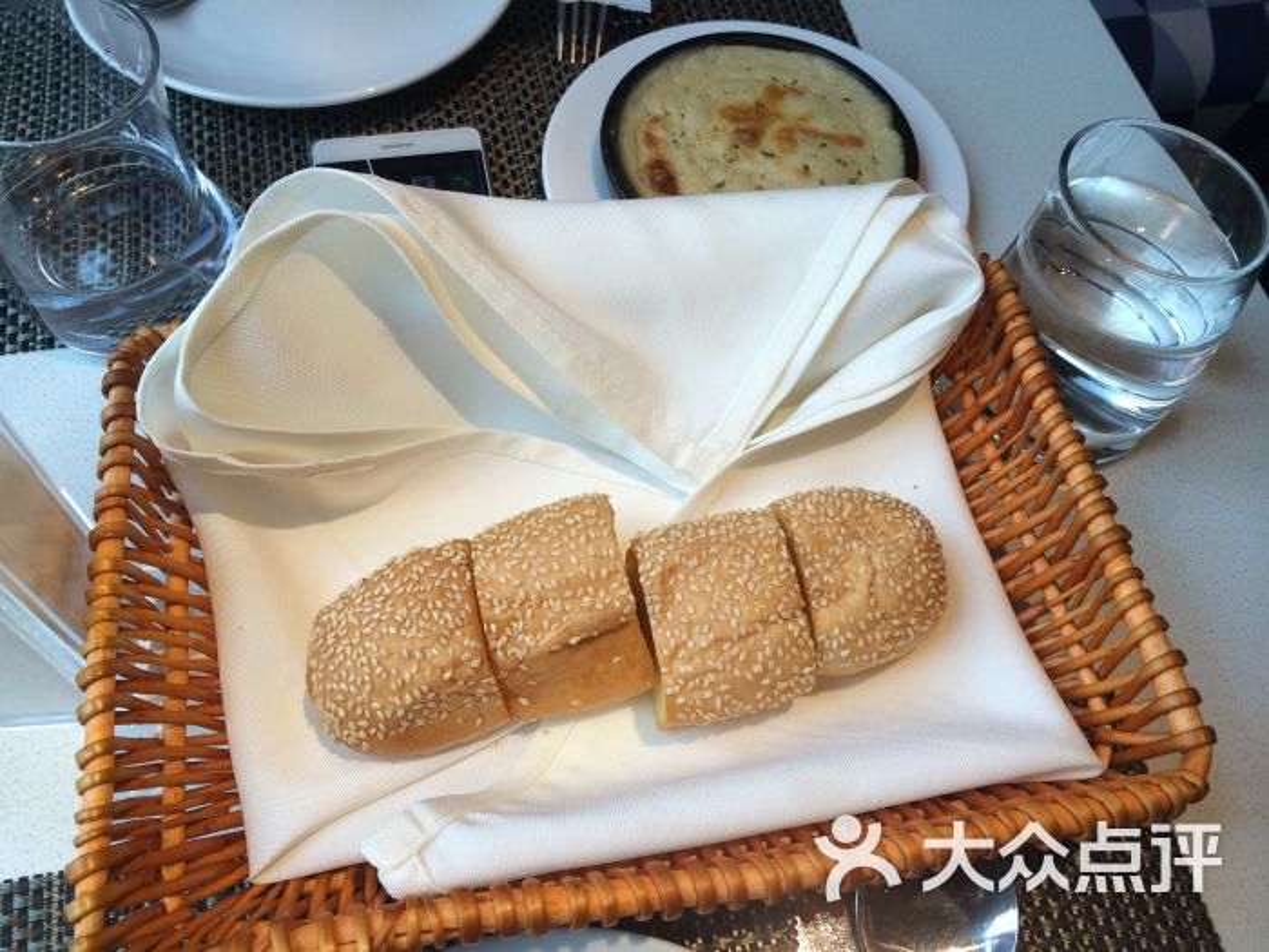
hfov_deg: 60.0
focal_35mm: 30
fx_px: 1100
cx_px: 634
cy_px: 476
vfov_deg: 46.8
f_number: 2.2
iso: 40
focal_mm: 4.12
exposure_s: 1/60
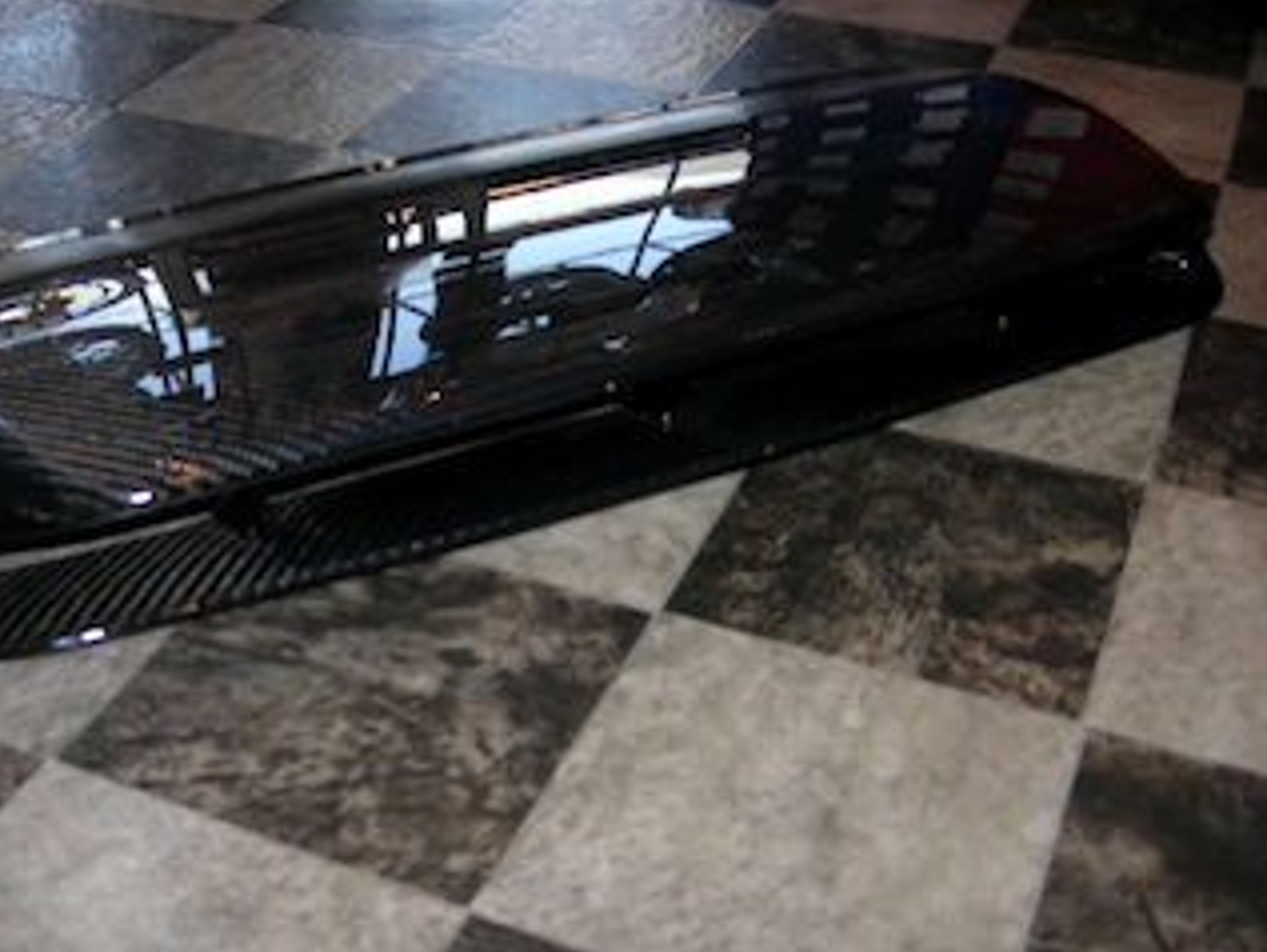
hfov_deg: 39.5
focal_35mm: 48
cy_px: 468
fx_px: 1758
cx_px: 508
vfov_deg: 30.3
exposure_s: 1/60.1
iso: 64
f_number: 2.8
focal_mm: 7.8
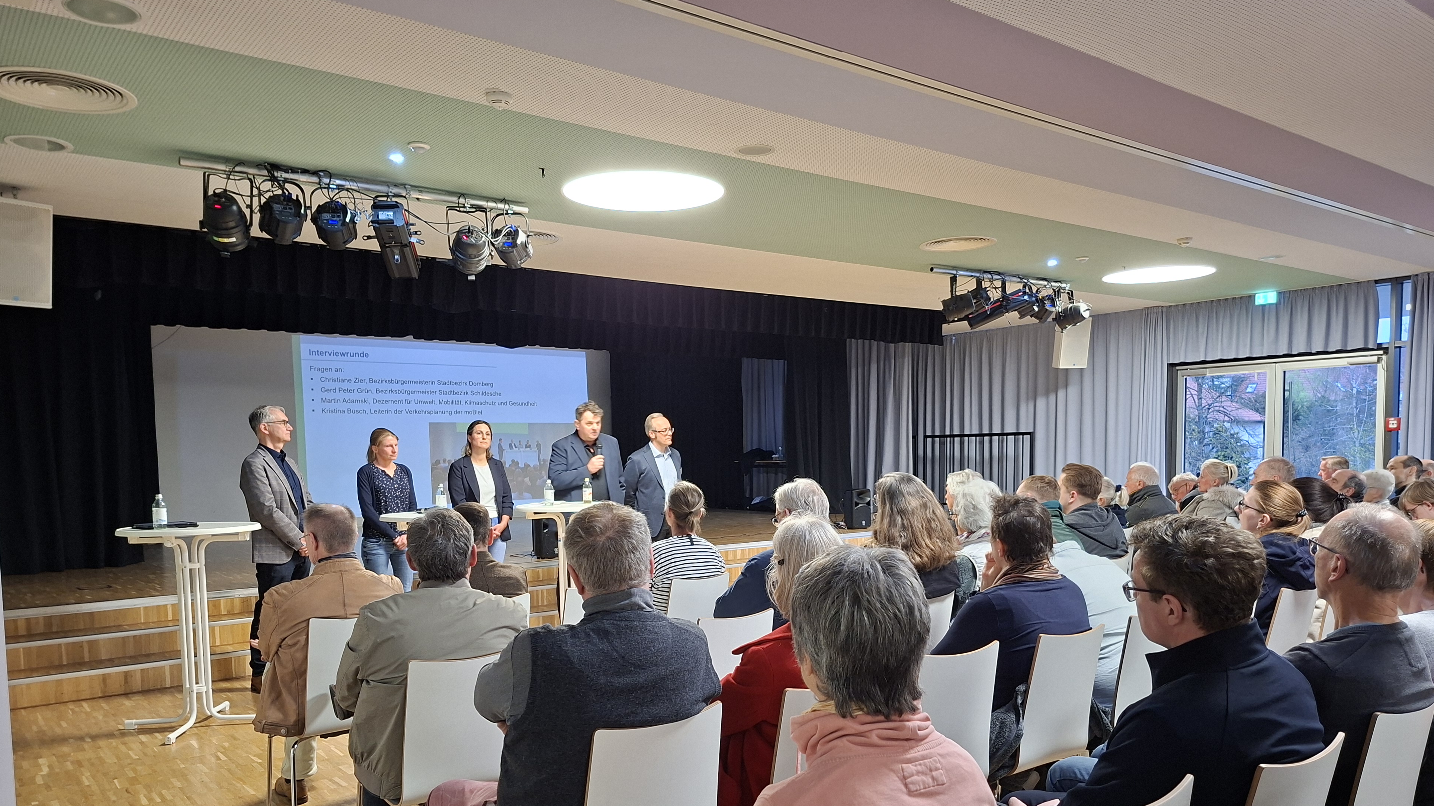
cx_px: 730
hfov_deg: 71.9
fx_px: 989
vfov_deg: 43.7
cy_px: 541
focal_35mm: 26
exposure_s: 1/33
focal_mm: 5.54
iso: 250
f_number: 1.8
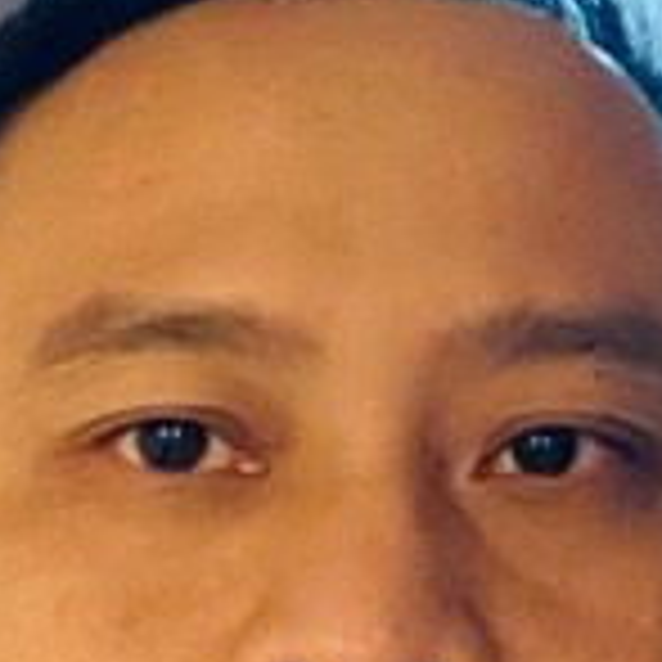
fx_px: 3072
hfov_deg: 11.4
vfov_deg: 12.3
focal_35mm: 142
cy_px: 185
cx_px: 1207
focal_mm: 2.71
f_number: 2.2
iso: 500
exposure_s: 1/25
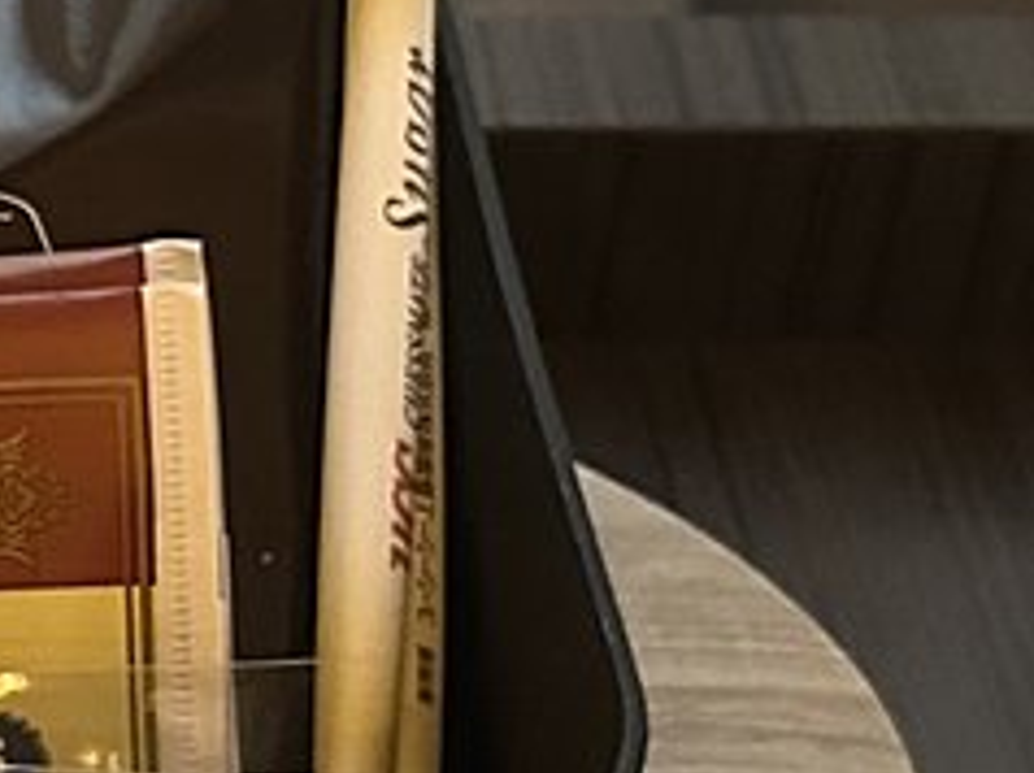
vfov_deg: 9.5
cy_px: 578
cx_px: -951
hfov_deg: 11.6
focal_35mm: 155
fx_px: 4625
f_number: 1.78
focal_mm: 6.86
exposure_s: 1/41
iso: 1000
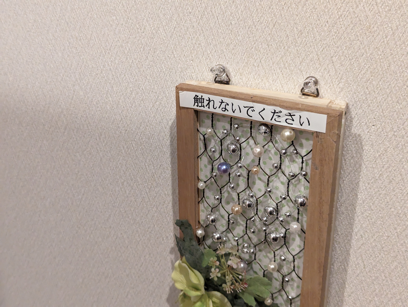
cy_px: 154
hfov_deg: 39.6
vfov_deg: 30.3
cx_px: 204
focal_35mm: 48
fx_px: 567
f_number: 1.85
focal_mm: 6.81
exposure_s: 1/165
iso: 1213
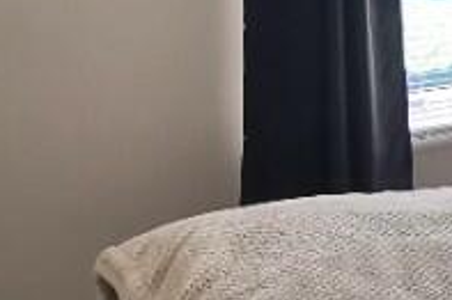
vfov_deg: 14.4
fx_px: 1154
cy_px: -60
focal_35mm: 92
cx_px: 831
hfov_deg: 17.6
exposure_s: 1/50
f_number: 2.2
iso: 125
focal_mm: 2.26
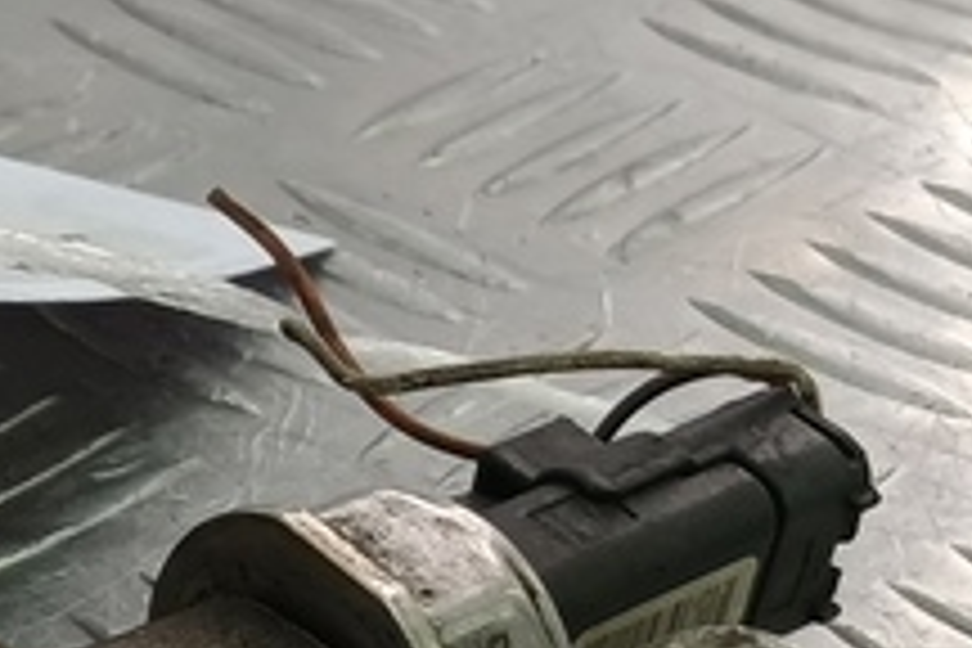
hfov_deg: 15.2
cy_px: 918
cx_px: 94
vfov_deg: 10.0
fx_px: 3591
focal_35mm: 133
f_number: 1.6
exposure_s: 1/100
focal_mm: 4.11
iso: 153
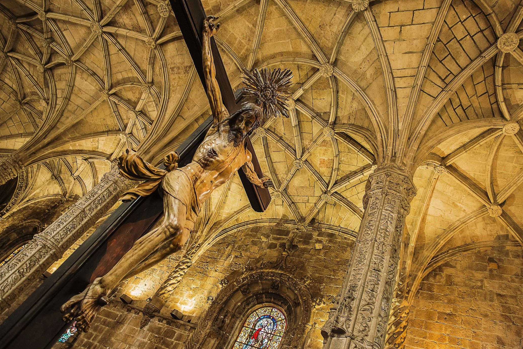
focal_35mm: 23
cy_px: 178
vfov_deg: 55.1
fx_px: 334
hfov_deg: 76.0
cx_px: 274
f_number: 4.5
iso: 1600
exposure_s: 1/25
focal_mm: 20
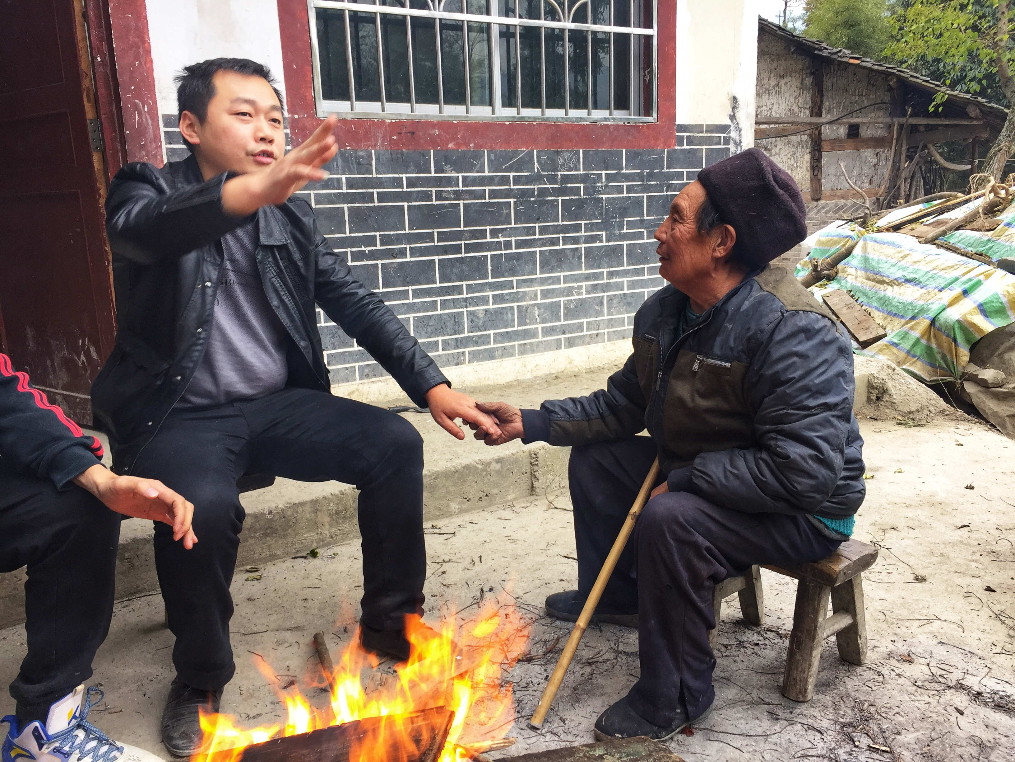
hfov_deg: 61.7
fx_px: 850
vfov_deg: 48.2
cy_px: 381
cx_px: 508
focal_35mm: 29
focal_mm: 4.15
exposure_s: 1/50
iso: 40
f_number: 2.2
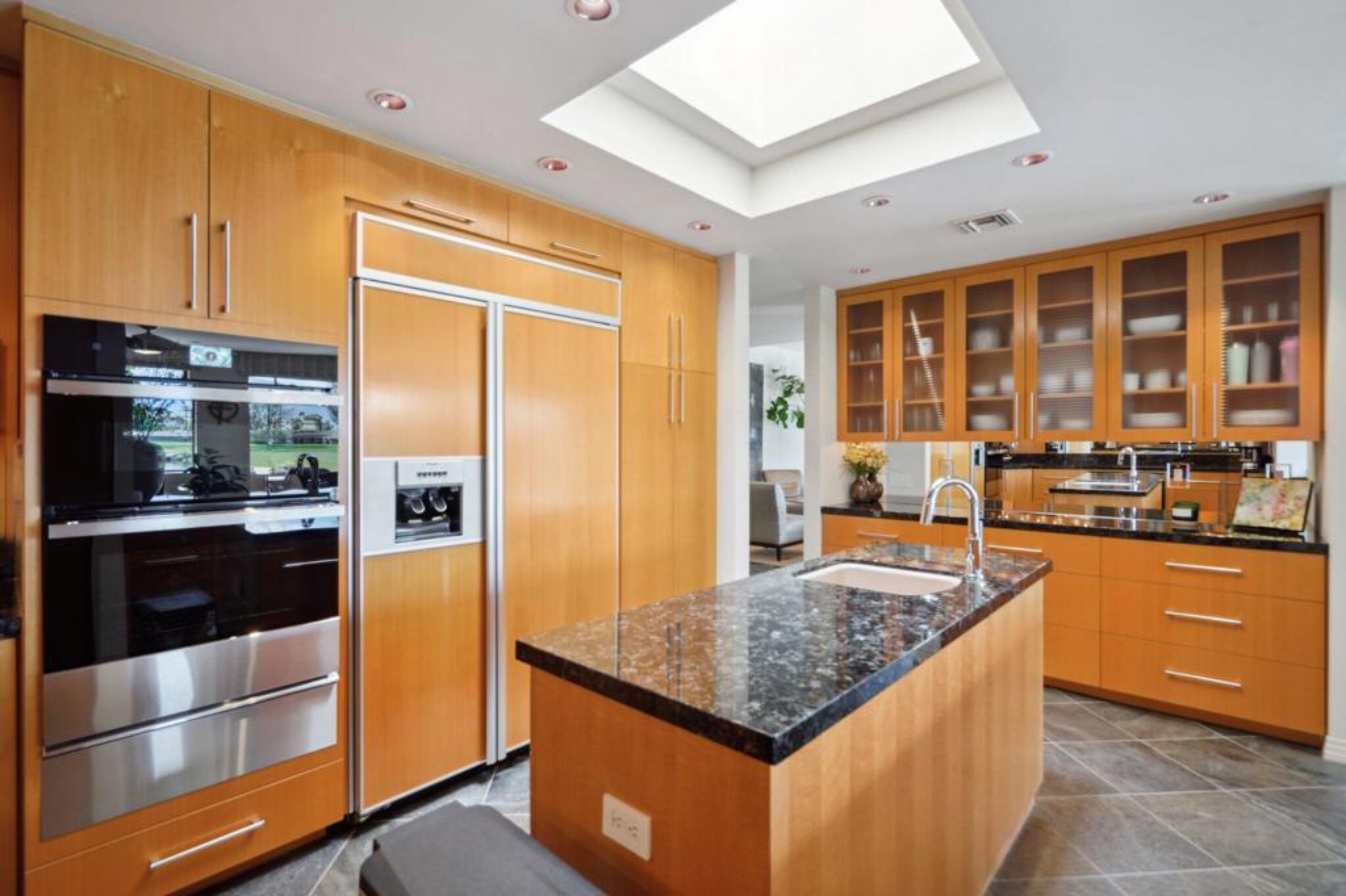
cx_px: 673
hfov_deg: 96.8
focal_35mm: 16
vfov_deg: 73.7
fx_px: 598
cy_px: 448
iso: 400
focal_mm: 16
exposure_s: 1/13
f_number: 8
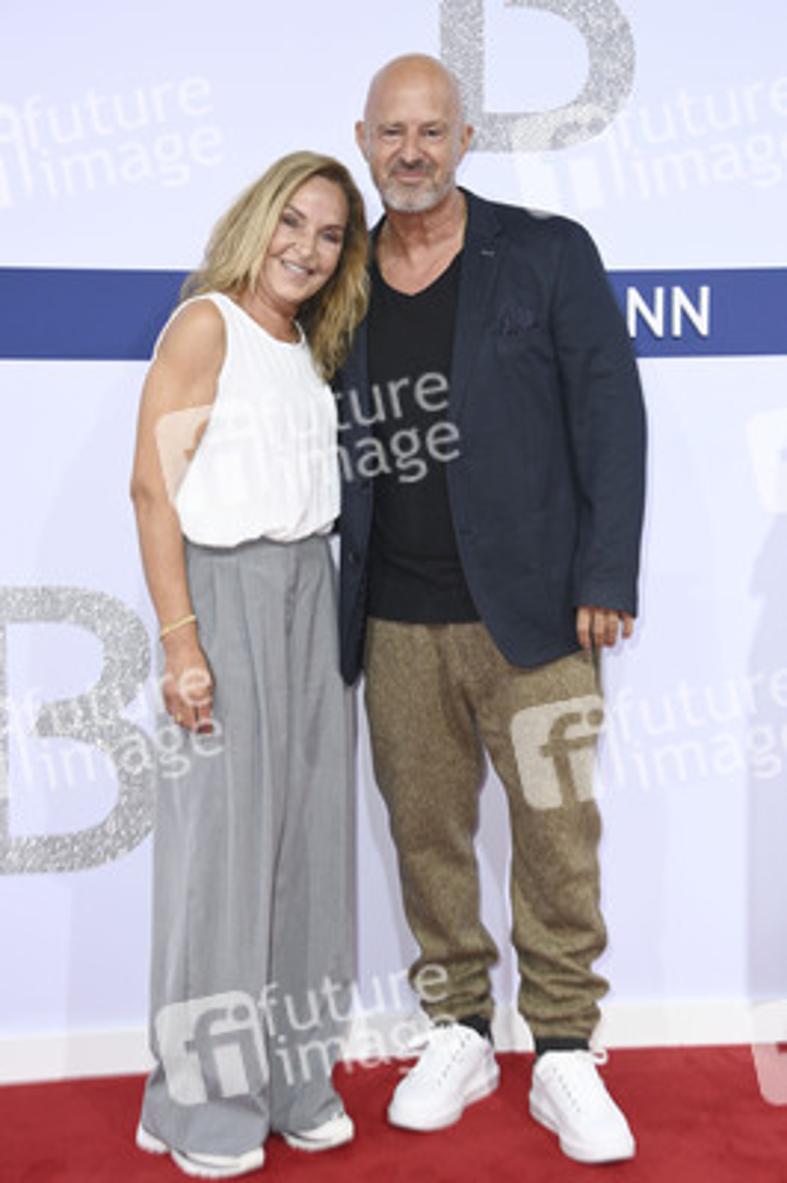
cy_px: 592
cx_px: 394
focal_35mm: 56
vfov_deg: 35.7
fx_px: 1839
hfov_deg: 24.2
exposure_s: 1/200
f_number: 5.6
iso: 800
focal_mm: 56
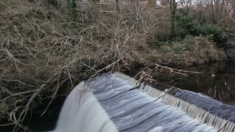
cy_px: 107
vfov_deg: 39.7
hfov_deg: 56.1
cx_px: 222
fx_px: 174
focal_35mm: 28
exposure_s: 1
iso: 80
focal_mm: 1.82
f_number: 2
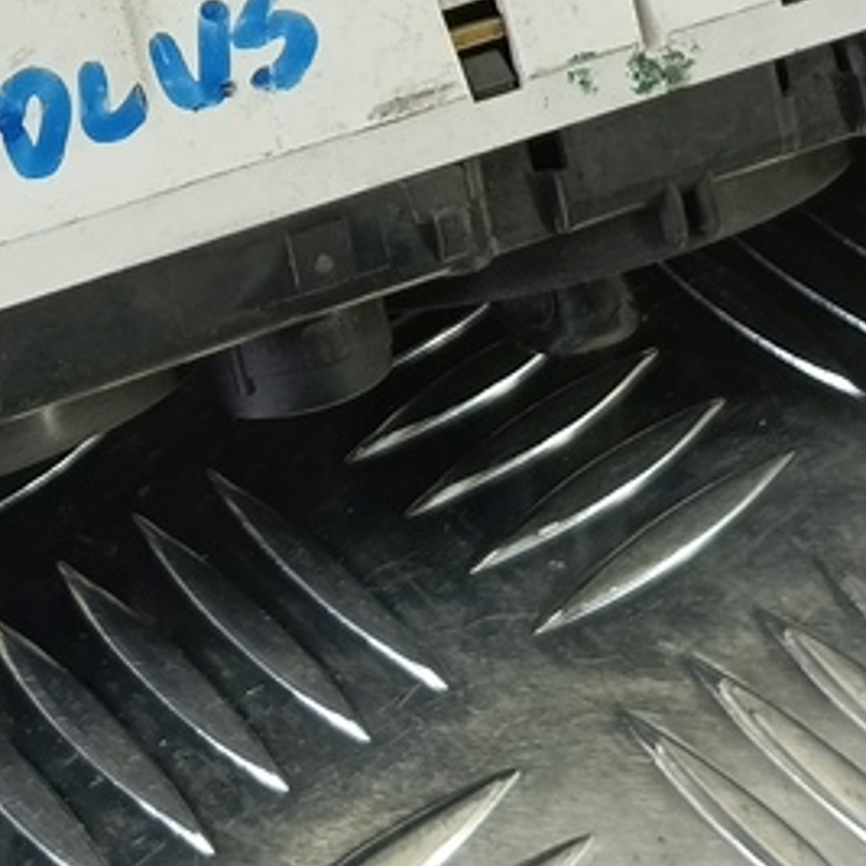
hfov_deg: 22.1
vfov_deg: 20.9
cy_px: -136
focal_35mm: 78
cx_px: 305
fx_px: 2208
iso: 109
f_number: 1.6
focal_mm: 4.11
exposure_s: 1/50
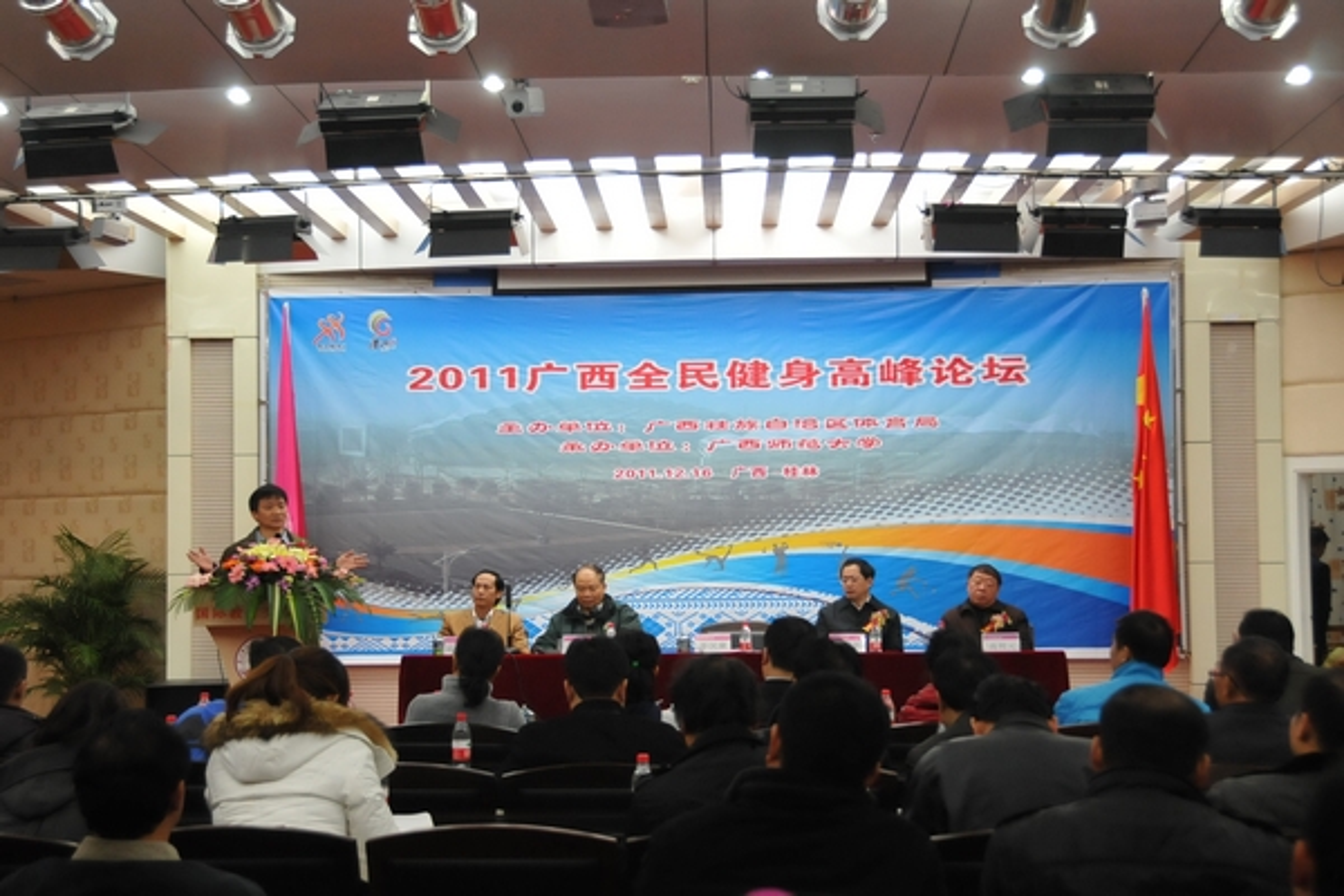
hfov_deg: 41.1
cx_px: 672
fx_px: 1792
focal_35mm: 48
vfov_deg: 28.1
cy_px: 448
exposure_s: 1/30
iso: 1600
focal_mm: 32
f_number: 4.2
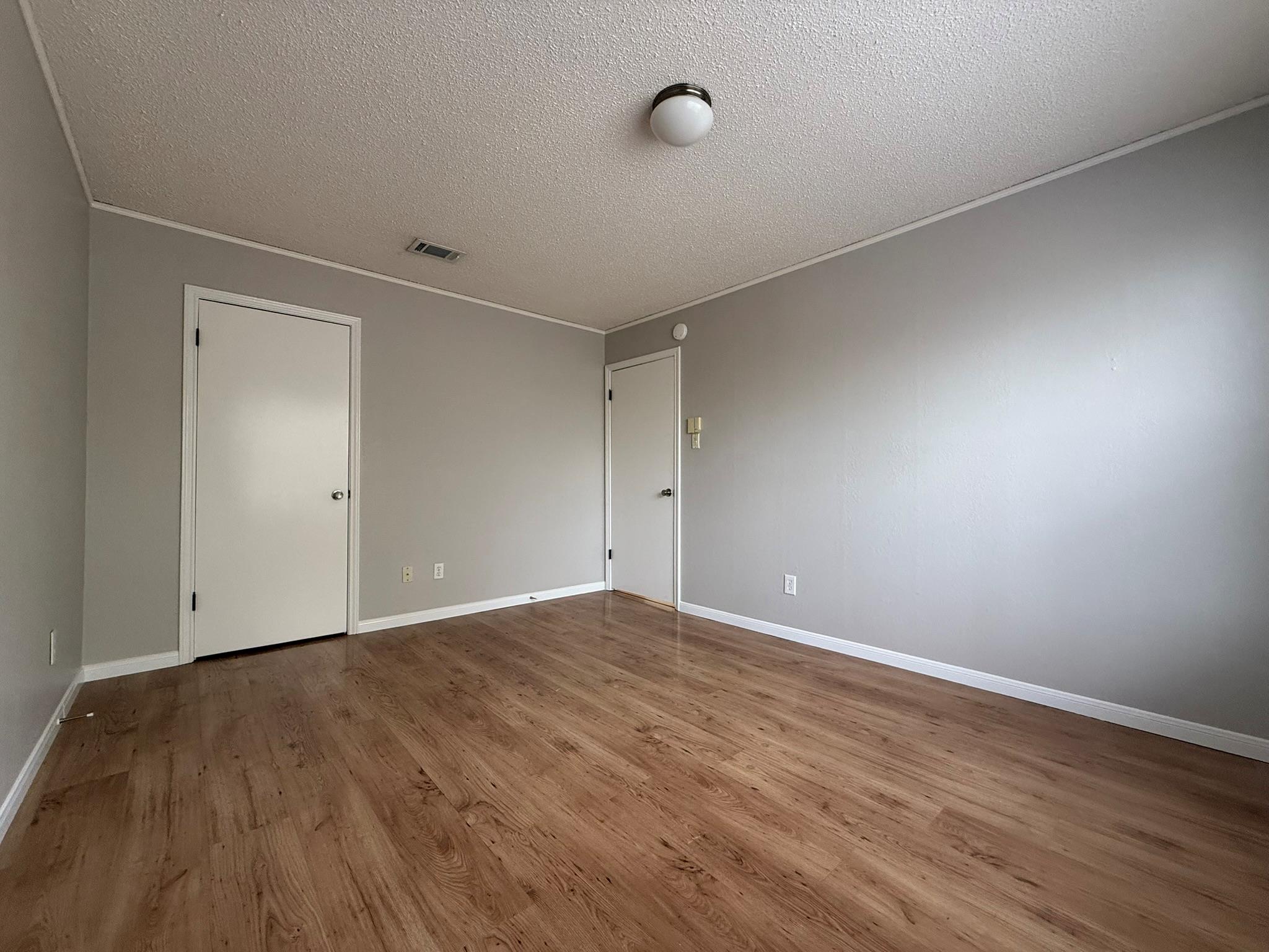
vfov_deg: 85.7
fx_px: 513
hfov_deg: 102.1
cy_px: 476
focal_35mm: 14
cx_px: 634
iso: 200
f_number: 2.2
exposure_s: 1/99
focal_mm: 2.22
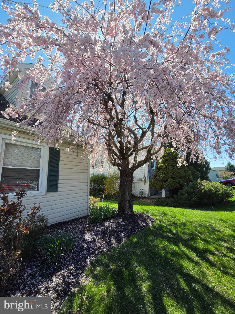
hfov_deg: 89.9
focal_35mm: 13
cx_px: 118
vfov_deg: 106.2
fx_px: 118
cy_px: 157
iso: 100
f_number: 2.2
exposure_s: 1/1601
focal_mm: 2.2
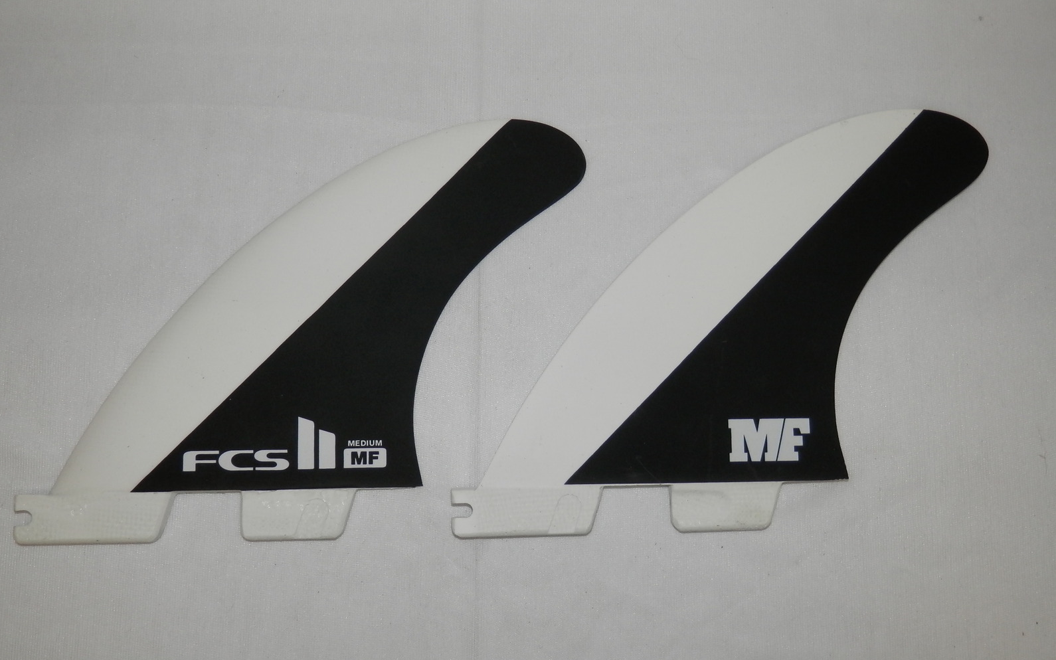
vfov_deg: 39.4
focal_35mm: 32
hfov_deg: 59.6
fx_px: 921
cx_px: 526
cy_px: 350
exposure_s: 1/30
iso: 100
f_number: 3.3
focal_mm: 5.5
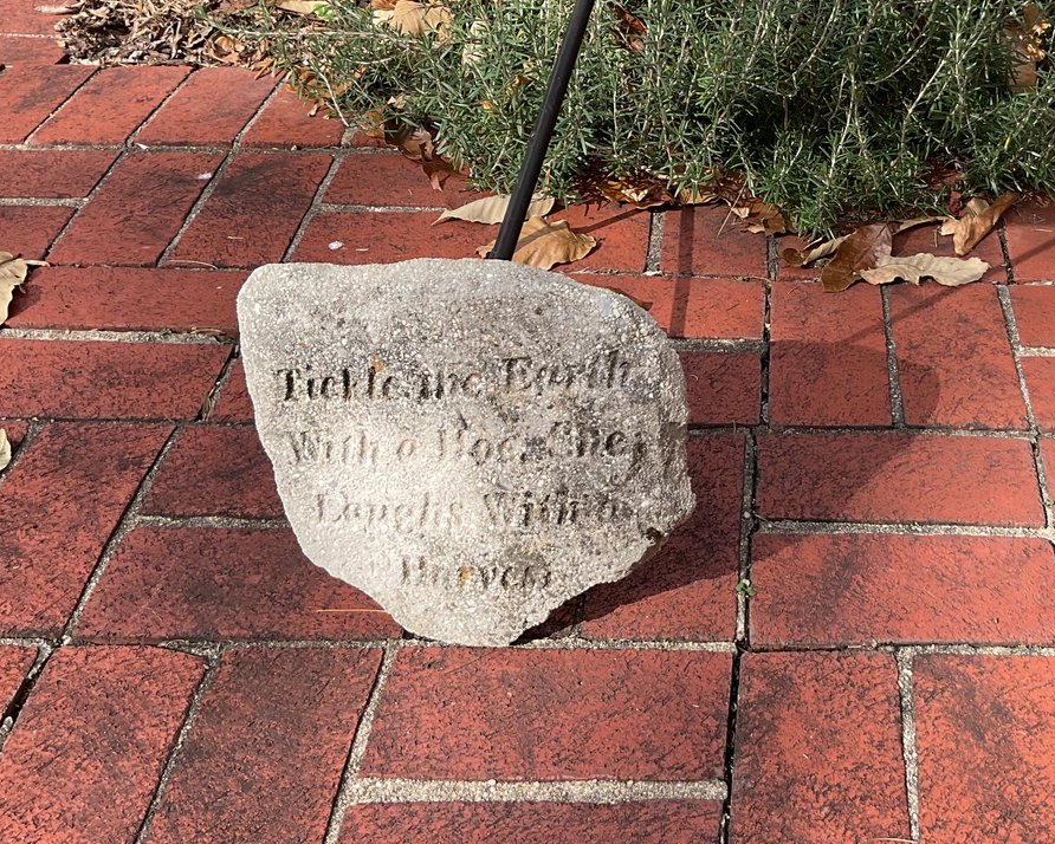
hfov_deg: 37.7
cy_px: 235
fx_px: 1499
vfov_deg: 31.0
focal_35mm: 48
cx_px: 810
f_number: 1.8
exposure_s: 1/504
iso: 16
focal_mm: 3
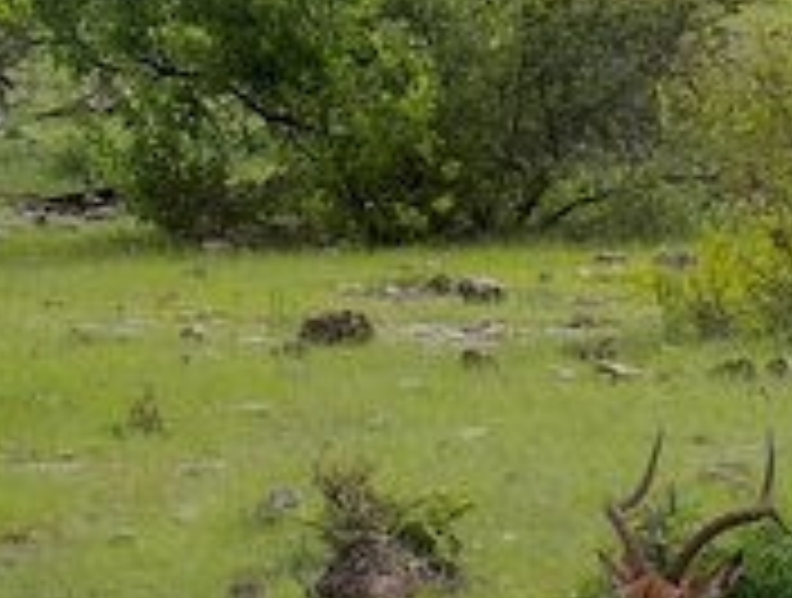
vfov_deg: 5.5
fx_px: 6240
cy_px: 133
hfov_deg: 7.2
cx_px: 756
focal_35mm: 272
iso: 100
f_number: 3.5
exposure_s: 1/500
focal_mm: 21.2
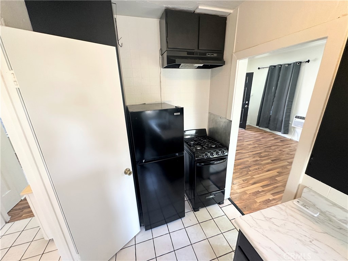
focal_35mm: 14
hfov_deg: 102.1
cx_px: 174
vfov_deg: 85.7
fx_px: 141
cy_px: 130
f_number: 2.2
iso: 160
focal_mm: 2.22
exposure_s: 1/60
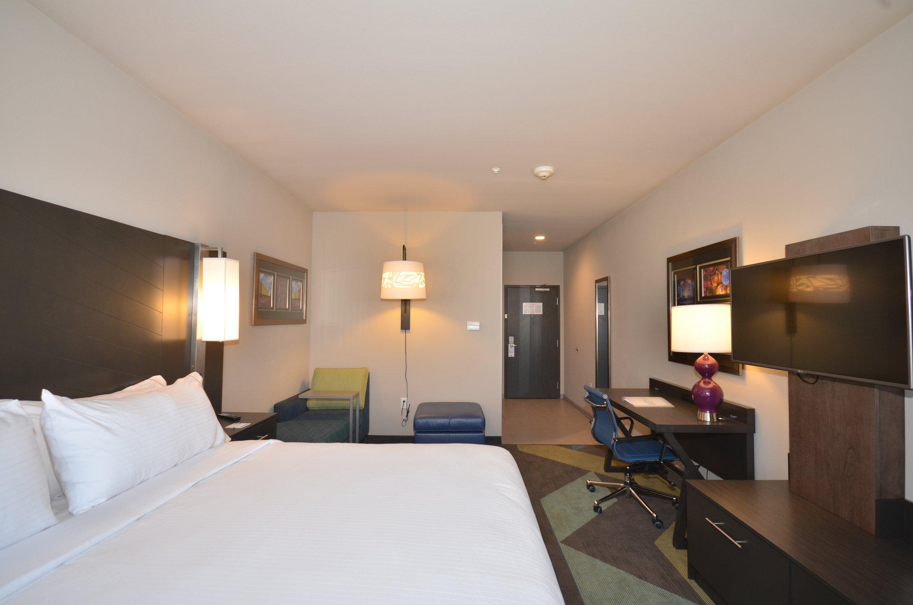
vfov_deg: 77.1
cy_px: 302
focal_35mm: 15
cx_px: 456
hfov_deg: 100.5
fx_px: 380
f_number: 5
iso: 250
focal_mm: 10
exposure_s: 1/30
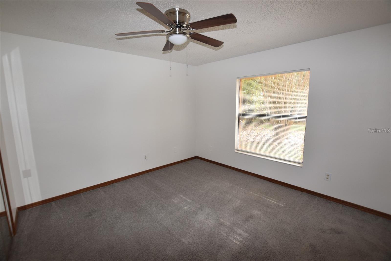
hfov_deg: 100.4
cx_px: 196
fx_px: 163
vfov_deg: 77.3
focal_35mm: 15
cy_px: 130
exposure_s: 1/125
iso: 720
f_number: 5.6
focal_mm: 10
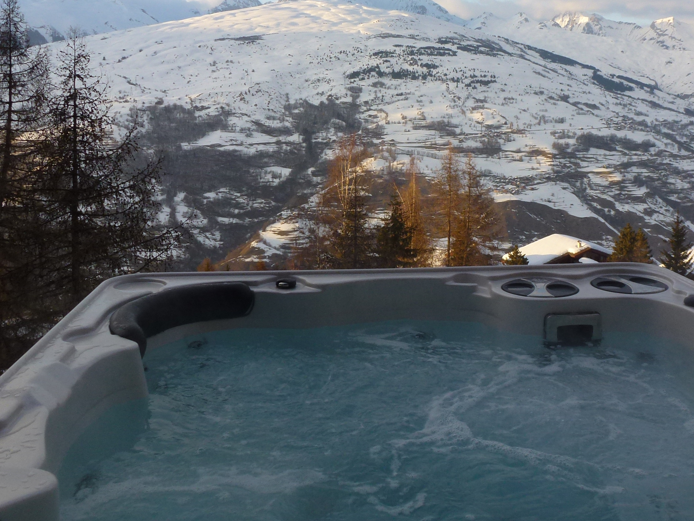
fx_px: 762
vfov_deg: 37.1
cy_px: 152
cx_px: 451
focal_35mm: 38
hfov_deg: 48.3
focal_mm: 4.3
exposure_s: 1/200
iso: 100
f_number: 4
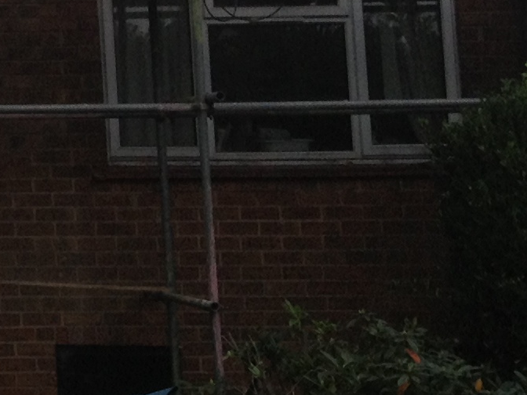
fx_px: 2588
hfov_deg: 10.6
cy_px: -147
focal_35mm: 170
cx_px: -545
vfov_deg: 8.6
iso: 50
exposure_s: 1/606
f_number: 2.4
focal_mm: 4.28
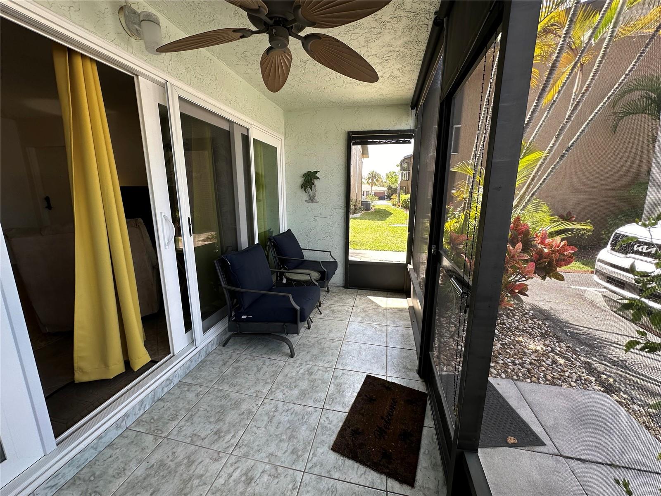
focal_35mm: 14
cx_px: 330
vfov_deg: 85.7
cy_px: 248
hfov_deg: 102.1
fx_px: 267
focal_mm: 2.22
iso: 40
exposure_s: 1/121
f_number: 2.2
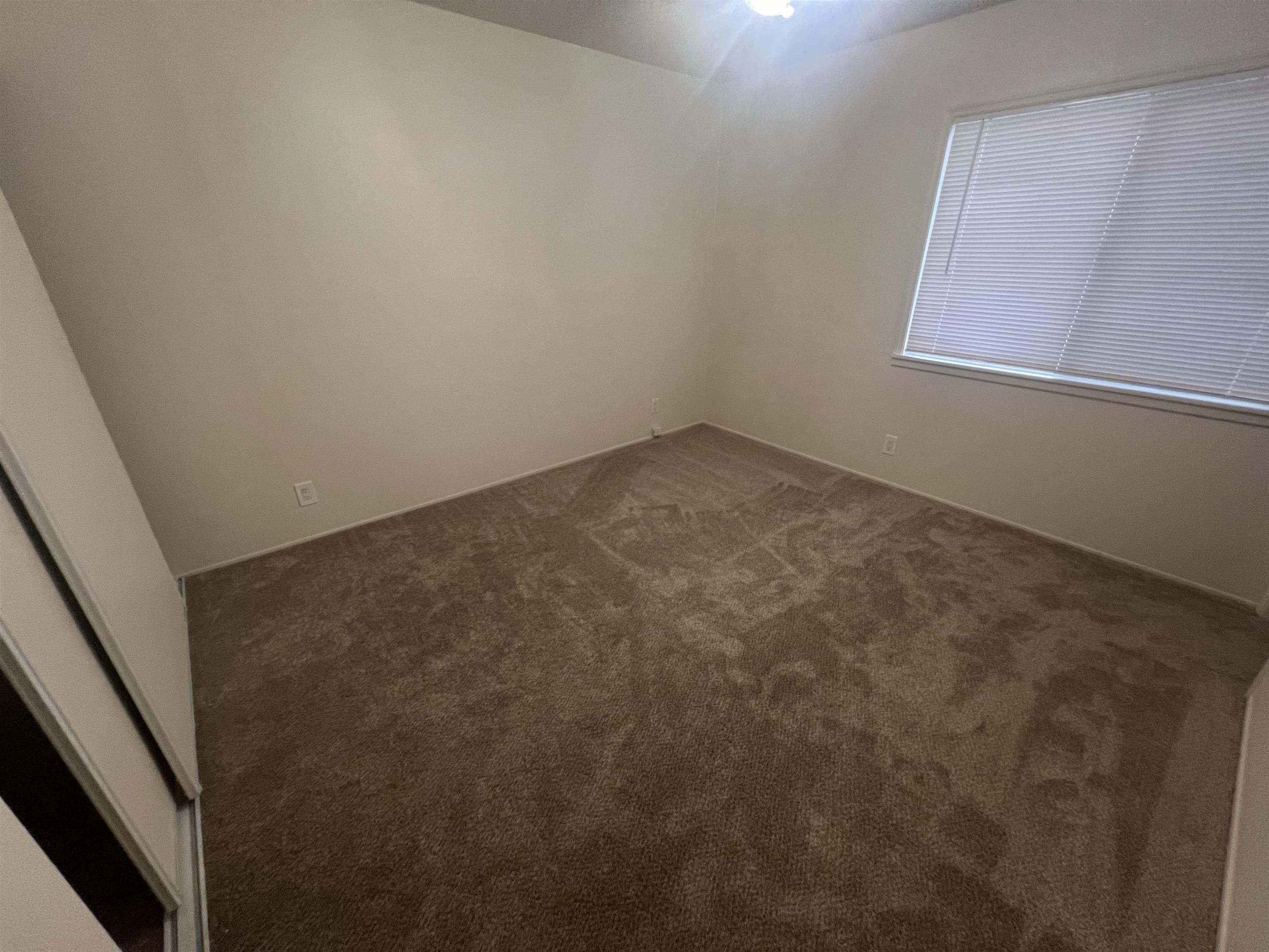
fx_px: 477
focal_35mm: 13
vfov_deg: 89.9
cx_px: 634
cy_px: 476
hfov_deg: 106.2
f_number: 1.8
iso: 200
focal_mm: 1.57
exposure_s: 1/60
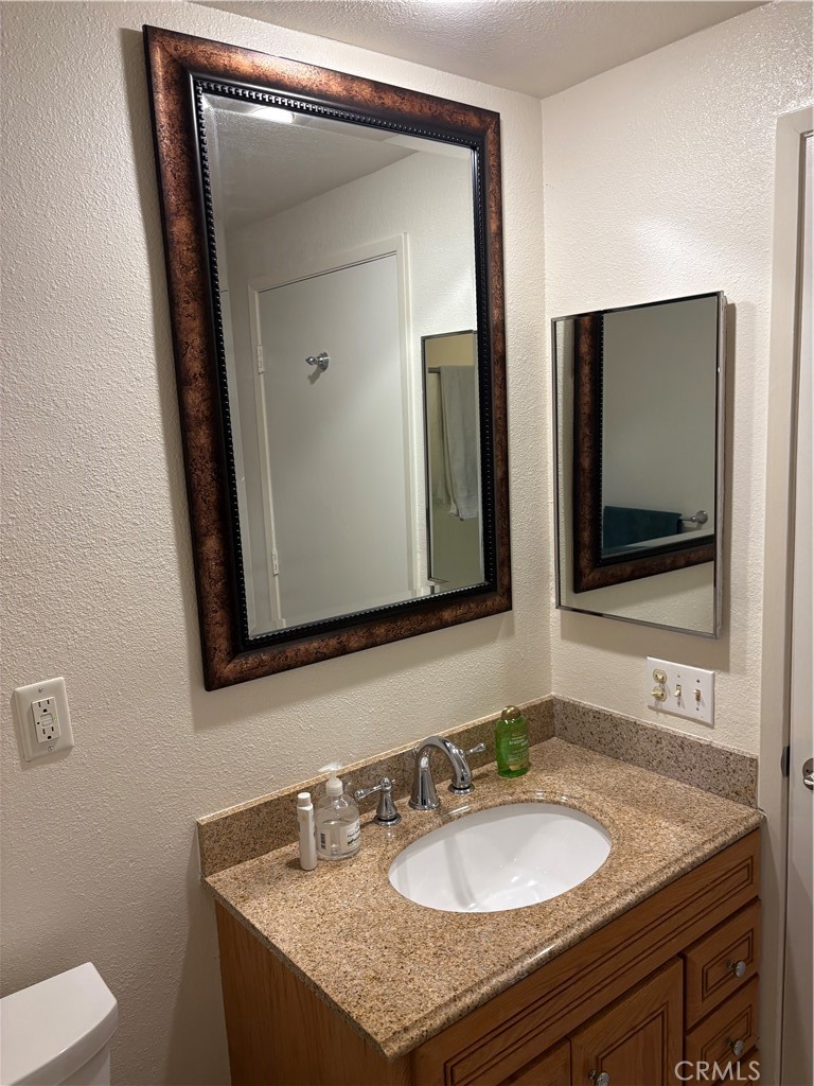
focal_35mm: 26
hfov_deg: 53.1
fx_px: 815
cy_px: 543
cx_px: 407
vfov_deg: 67.3
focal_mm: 5.96
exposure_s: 1/60
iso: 125
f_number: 1.6
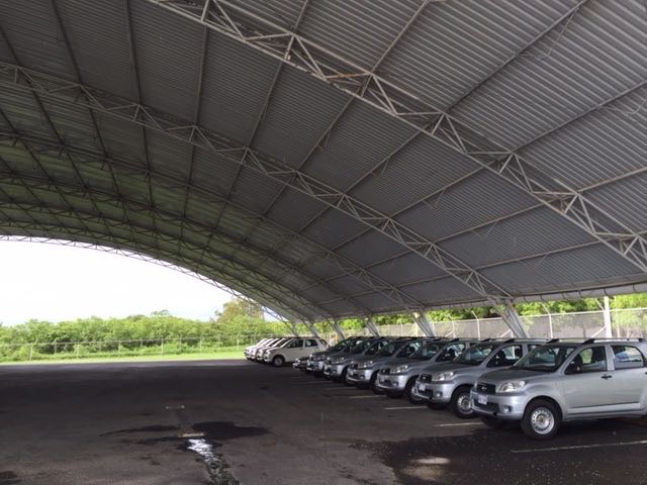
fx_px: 542
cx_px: 324
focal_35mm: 29
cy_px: 242
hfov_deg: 61.7
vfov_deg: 48.2
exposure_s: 1/380
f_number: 2.2
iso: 32
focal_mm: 4.15
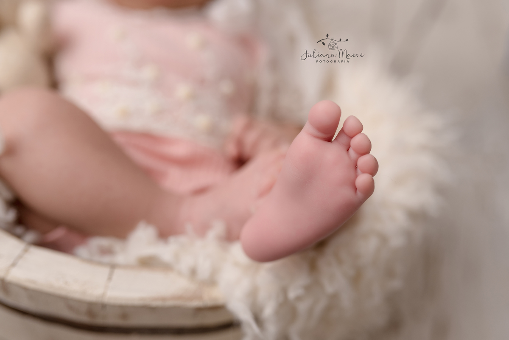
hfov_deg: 54.4
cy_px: 170
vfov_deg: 37.9
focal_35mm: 35
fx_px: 495
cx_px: 254
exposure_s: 1/125
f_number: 3.2
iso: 100
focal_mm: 35
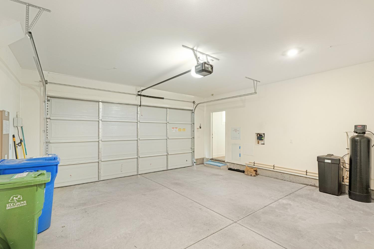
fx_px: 166
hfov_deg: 96.8
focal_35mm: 16
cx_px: 187
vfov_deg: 73.7
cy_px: 124
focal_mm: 16
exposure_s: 1/160
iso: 100
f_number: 8
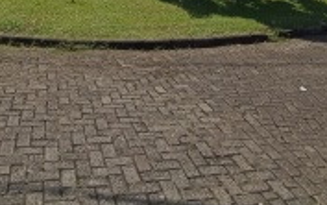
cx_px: 136
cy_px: -68
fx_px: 392
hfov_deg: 45.1
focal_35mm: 44
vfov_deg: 25.0
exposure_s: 1/2165
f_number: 2.2
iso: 51
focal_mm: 1.66
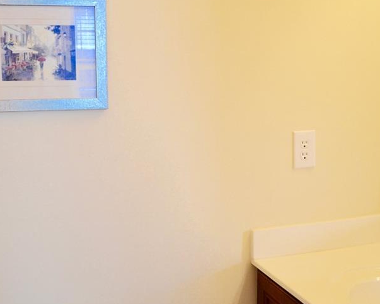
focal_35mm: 43
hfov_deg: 42.8
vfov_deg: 34.9
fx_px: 484
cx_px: 175
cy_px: 155
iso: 400
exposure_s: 1/60
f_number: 4
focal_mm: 18
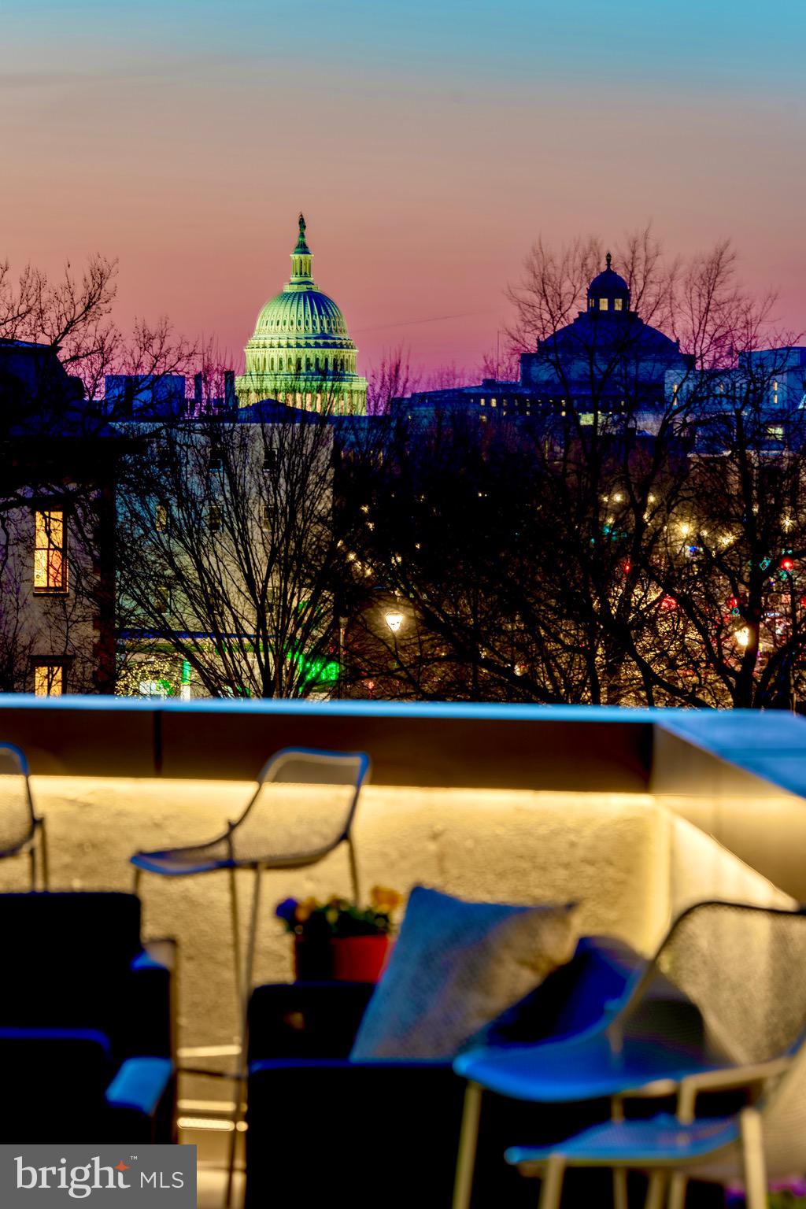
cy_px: 604
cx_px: 403
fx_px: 5809
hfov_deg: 7.9
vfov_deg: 11.9
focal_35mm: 173
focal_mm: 173
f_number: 8
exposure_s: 1/2
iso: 50
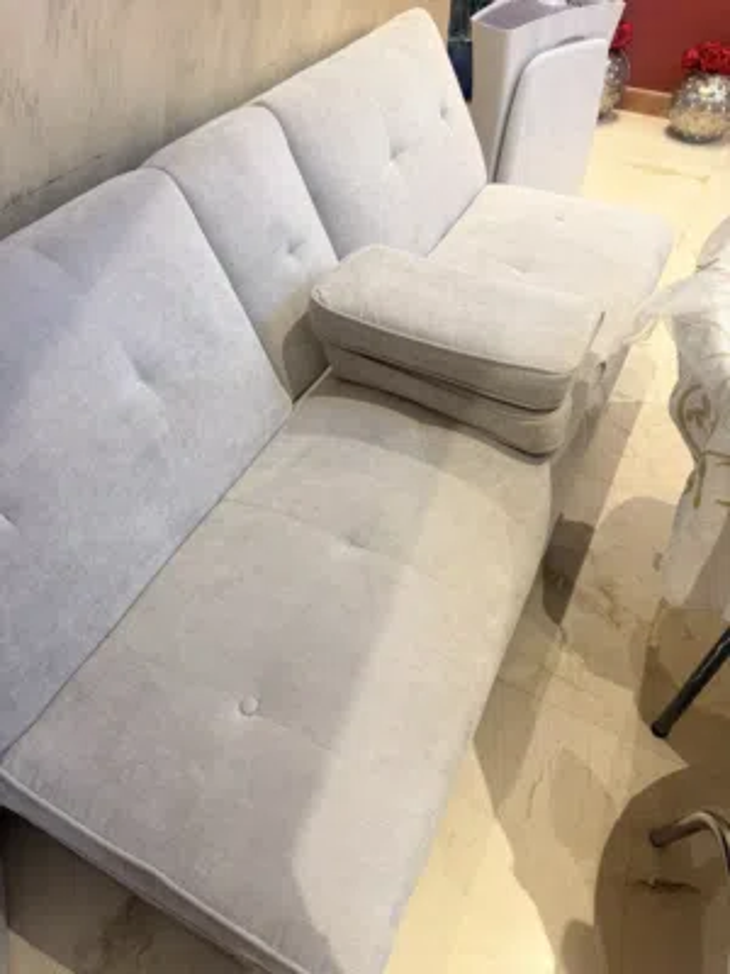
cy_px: 487
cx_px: 365
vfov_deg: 71.6
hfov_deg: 56.8
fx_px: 675
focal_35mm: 24
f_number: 1.78
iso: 250
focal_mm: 6.76
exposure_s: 1/60
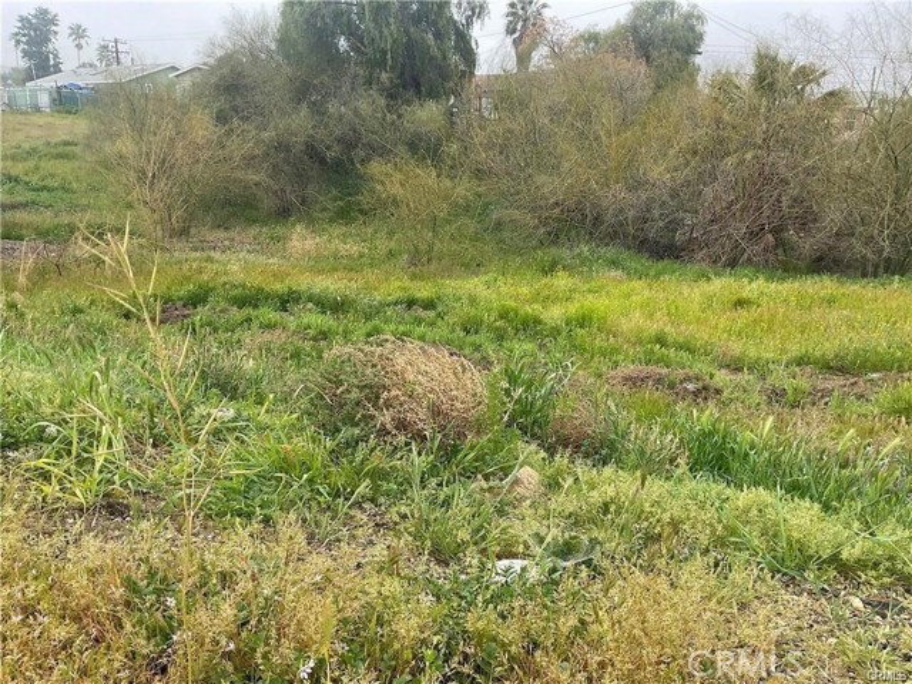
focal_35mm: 29
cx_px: 456
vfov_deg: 48.2
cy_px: 342
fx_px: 764
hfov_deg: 61.7
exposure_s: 1/450
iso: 16
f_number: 1.8
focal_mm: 3
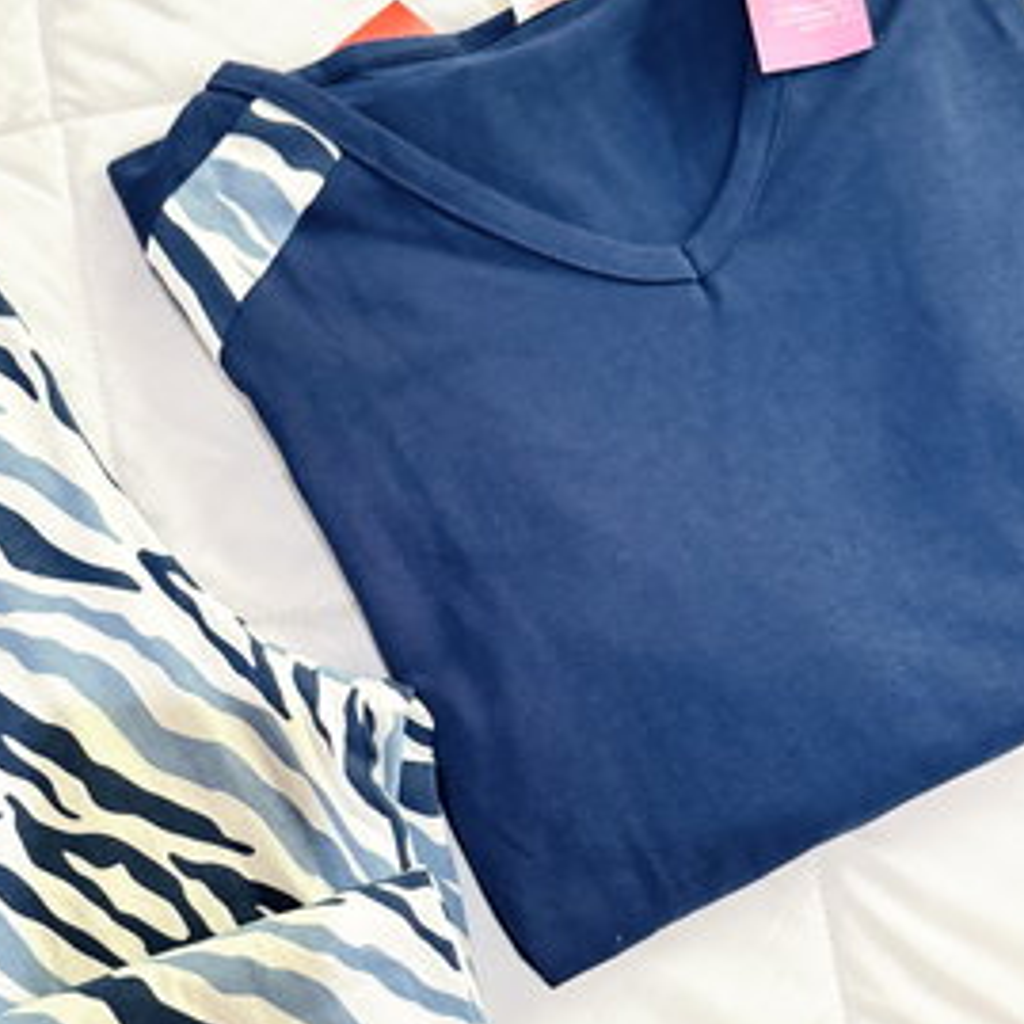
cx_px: 282
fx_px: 1406
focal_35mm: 42
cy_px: 767
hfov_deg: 39.2
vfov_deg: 39.0
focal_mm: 6.76
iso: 800
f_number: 1.78
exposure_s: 1/33
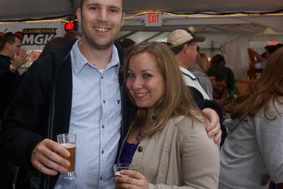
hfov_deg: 39.4
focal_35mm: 50
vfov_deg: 27.0
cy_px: 84
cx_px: 111
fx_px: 393
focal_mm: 26
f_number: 8
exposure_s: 1/60
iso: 400
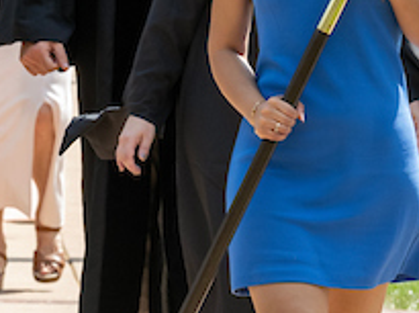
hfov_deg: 2.1
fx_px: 11588
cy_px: -100
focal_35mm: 959
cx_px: -223
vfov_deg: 1.5
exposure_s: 1/500
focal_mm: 170
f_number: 9
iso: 400
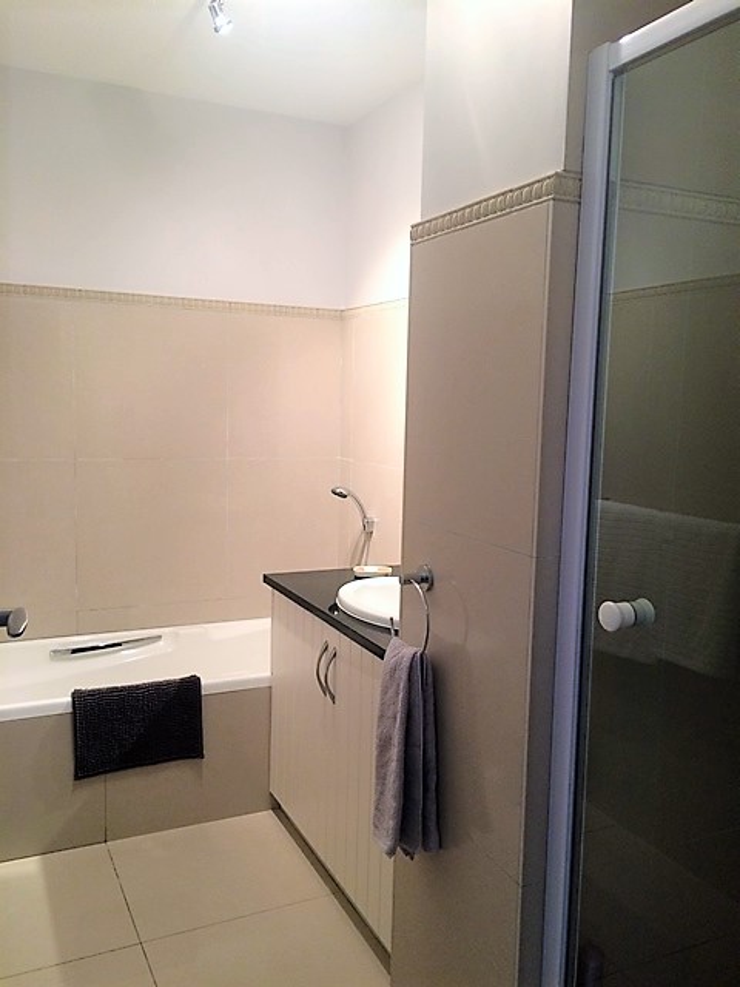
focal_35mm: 29
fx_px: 827
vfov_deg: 61.7
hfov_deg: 48.2
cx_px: 370
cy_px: 494
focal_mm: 4.15
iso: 125
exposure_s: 1/33
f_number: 2.2
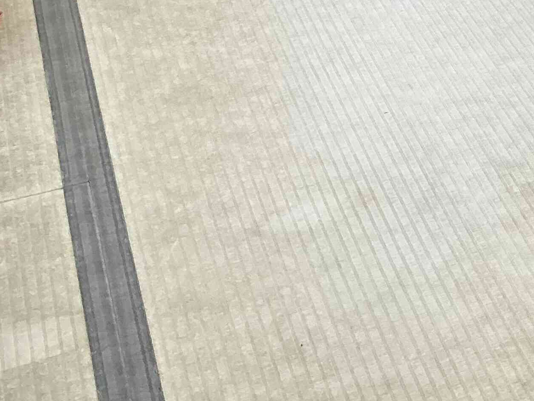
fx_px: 1435
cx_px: 690
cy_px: -171
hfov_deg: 19.5
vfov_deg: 14.9
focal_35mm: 93
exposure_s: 1/60
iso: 80
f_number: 1.8
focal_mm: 3
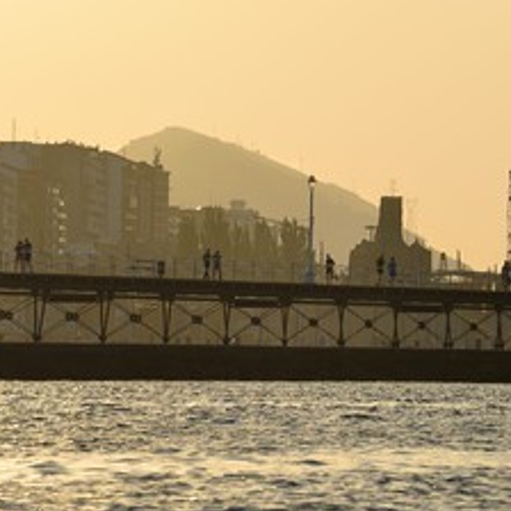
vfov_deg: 5.5
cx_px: 411
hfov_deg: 5.5
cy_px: 233
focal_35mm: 319
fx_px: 5328
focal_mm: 200
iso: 200
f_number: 11
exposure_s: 1/500
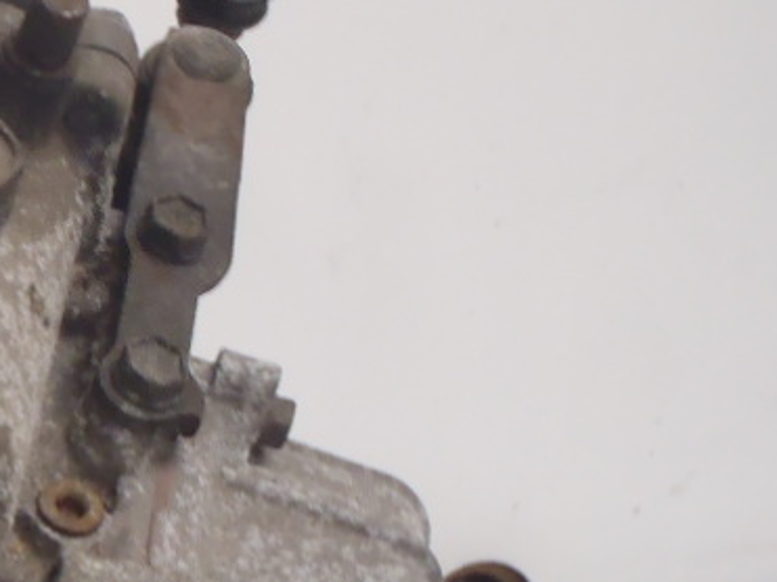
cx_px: -480
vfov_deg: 11.2
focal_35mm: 131
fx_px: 2940
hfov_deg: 13.9
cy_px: 546
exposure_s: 1/6
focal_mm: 6.83
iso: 200
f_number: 4.6
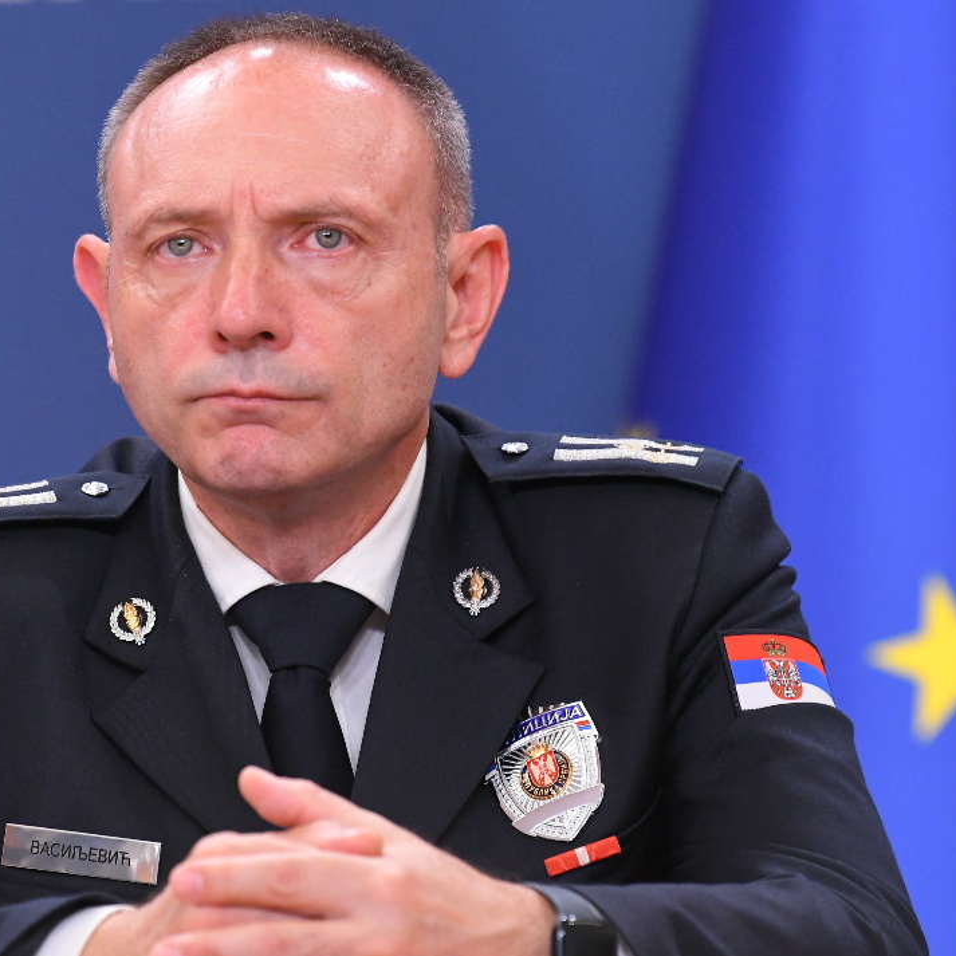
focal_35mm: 386
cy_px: 359
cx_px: 322
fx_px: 12061
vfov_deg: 4.5
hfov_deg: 4.5
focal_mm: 200
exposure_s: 1/320
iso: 3200
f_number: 4
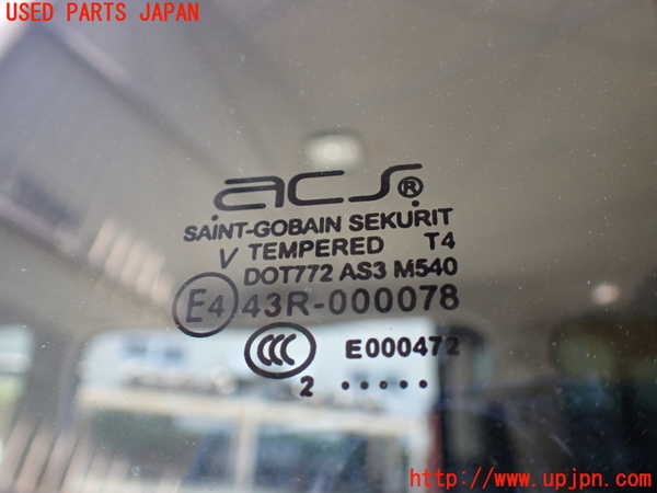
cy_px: 246
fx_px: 569
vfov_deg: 46.8
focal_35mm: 30
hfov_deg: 60.0
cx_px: 328
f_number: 2.3
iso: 250
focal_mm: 5.4
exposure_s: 1/125
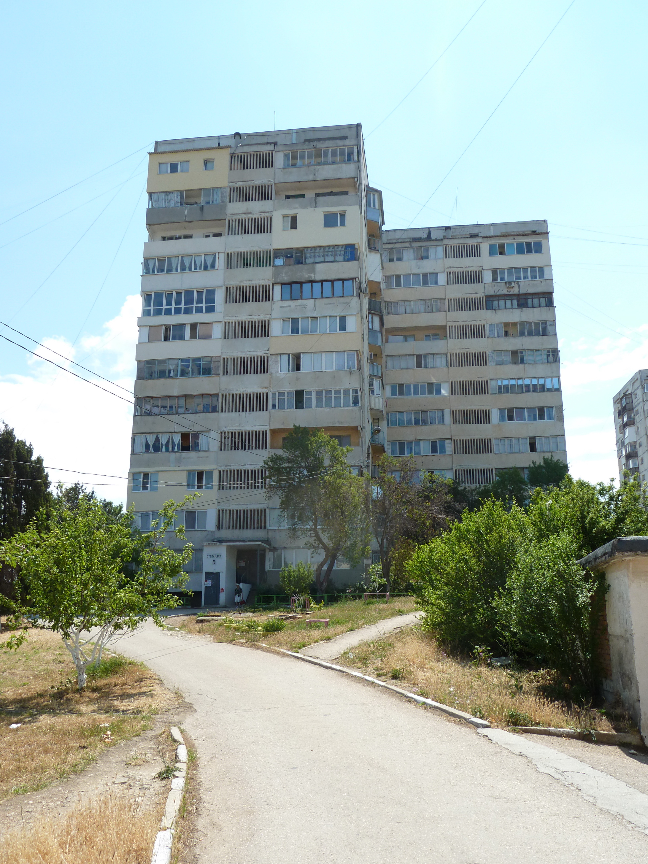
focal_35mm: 29
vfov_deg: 61.7
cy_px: 432
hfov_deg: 48.2
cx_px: 324
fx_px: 724
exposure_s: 1/500
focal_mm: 4.7
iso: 80
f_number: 4.5
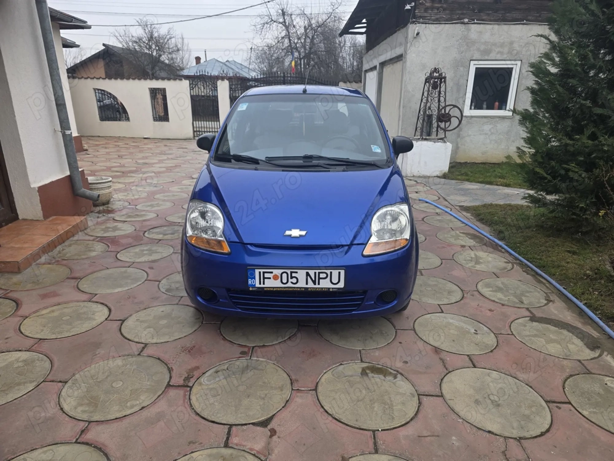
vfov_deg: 58.9
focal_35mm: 23
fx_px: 408
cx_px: 307
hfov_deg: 73.9
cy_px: 230
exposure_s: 1/1283
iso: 80
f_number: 1.7
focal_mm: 6.3
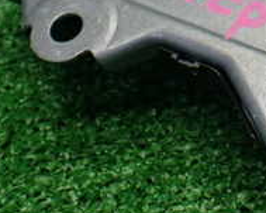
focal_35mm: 93
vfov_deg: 15.8
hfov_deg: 19.9
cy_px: -49
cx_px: 270
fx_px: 732
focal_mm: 5.4
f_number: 2.3
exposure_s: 1/125
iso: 250
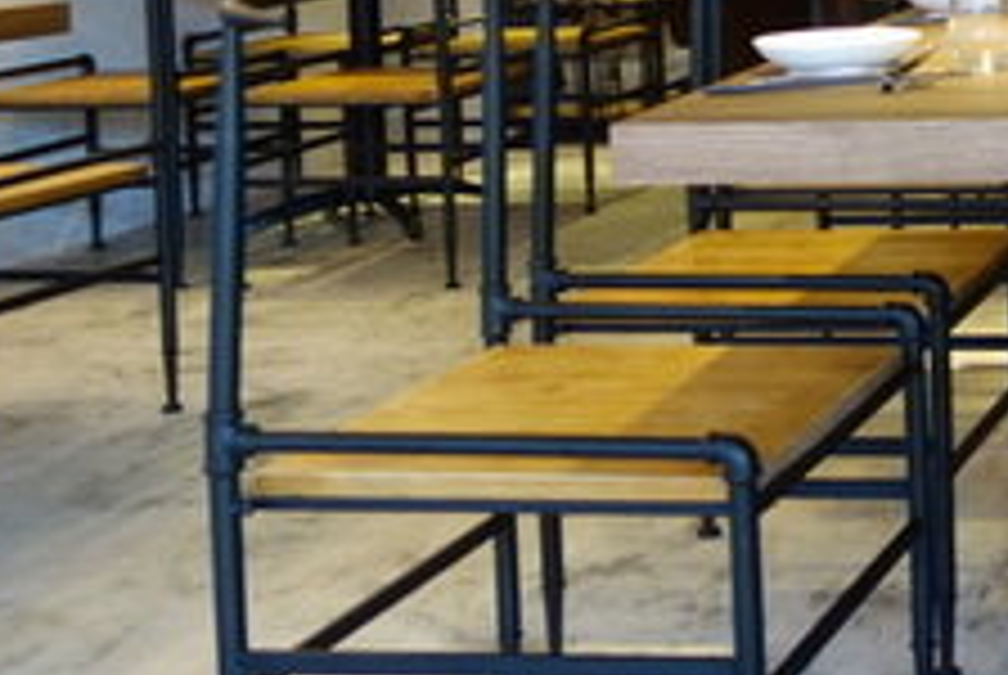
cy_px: -92
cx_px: 1292
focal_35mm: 75
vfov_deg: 17.5
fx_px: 2103
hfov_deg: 23.9
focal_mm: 10.4
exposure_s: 1/30
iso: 160
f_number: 1.8
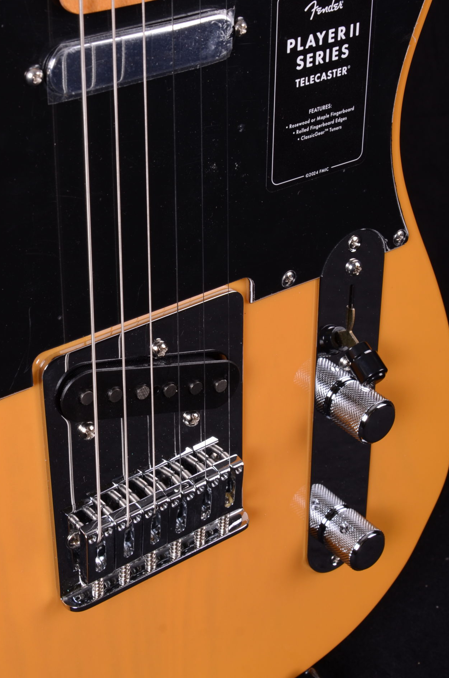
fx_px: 1296
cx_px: 155
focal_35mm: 69
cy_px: 231
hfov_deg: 19.6
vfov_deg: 29.1
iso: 200
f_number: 13
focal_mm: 34
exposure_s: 1/200
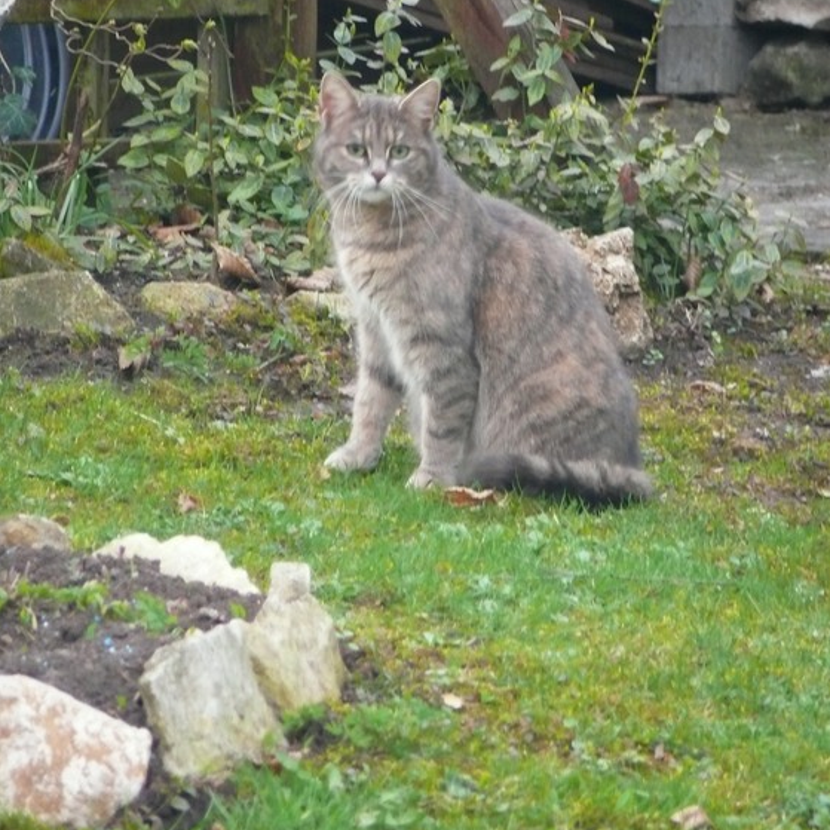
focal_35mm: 498
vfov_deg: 3.5
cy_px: 306
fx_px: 13509
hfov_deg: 3.5
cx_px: 416
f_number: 3.7
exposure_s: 1/15
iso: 400
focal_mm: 88.8
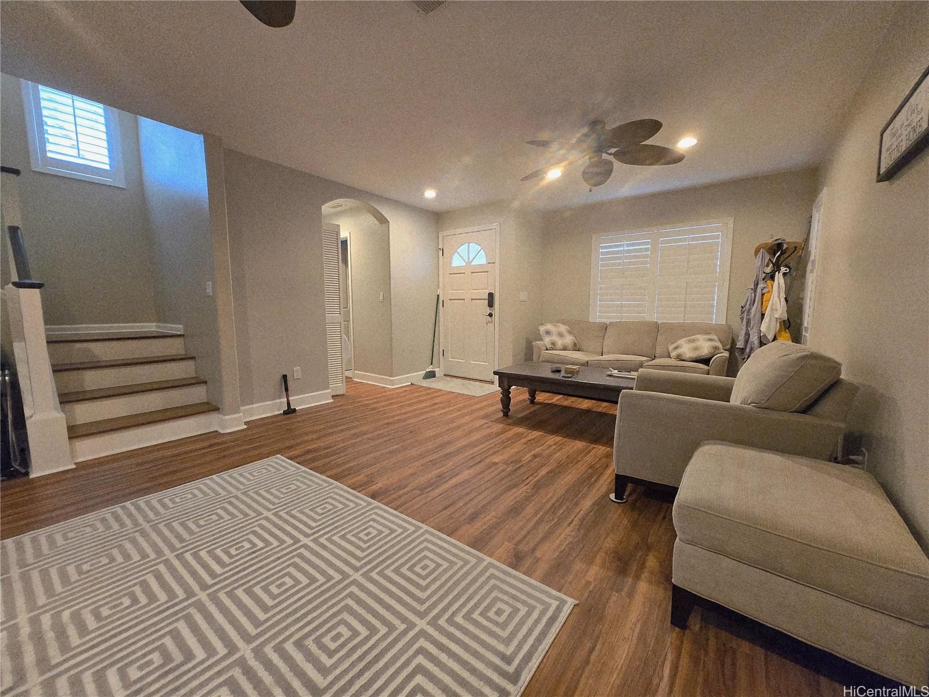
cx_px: 464
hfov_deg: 106.2
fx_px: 349
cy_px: 348
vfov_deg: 89.9
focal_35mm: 13
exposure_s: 1/60.2
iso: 320
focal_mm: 1.7
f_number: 2.2
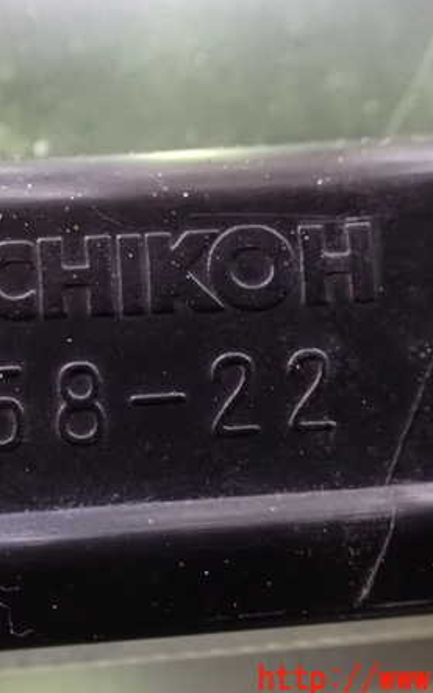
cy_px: 348
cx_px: 142
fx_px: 813
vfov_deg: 46.2
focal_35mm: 43
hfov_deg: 29.6
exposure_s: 1/13
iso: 1600
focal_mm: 5.4
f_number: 2.3
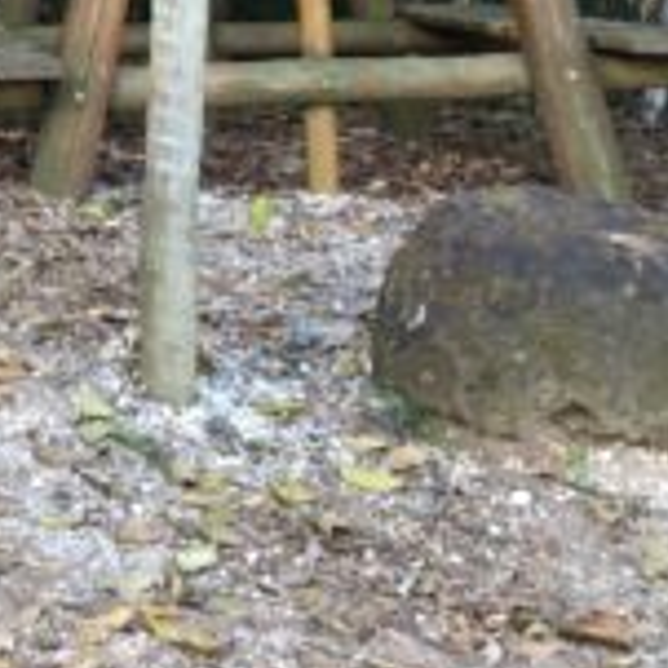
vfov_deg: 15.5
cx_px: -4
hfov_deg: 16.2
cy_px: -294
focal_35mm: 105
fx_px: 2292
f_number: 2.2
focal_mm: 4.15
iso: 64
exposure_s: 1/30
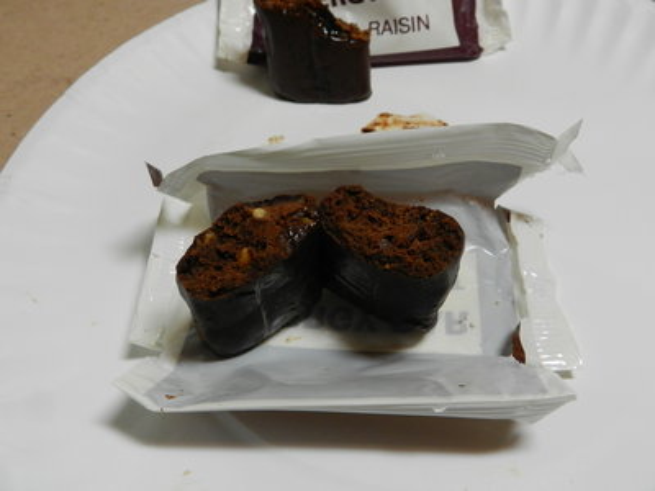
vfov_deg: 44.2
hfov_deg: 56.8
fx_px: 606
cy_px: 246
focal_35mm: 32
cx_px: 328
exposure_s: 1/125
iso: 640
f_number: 3.7
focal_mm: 5.6
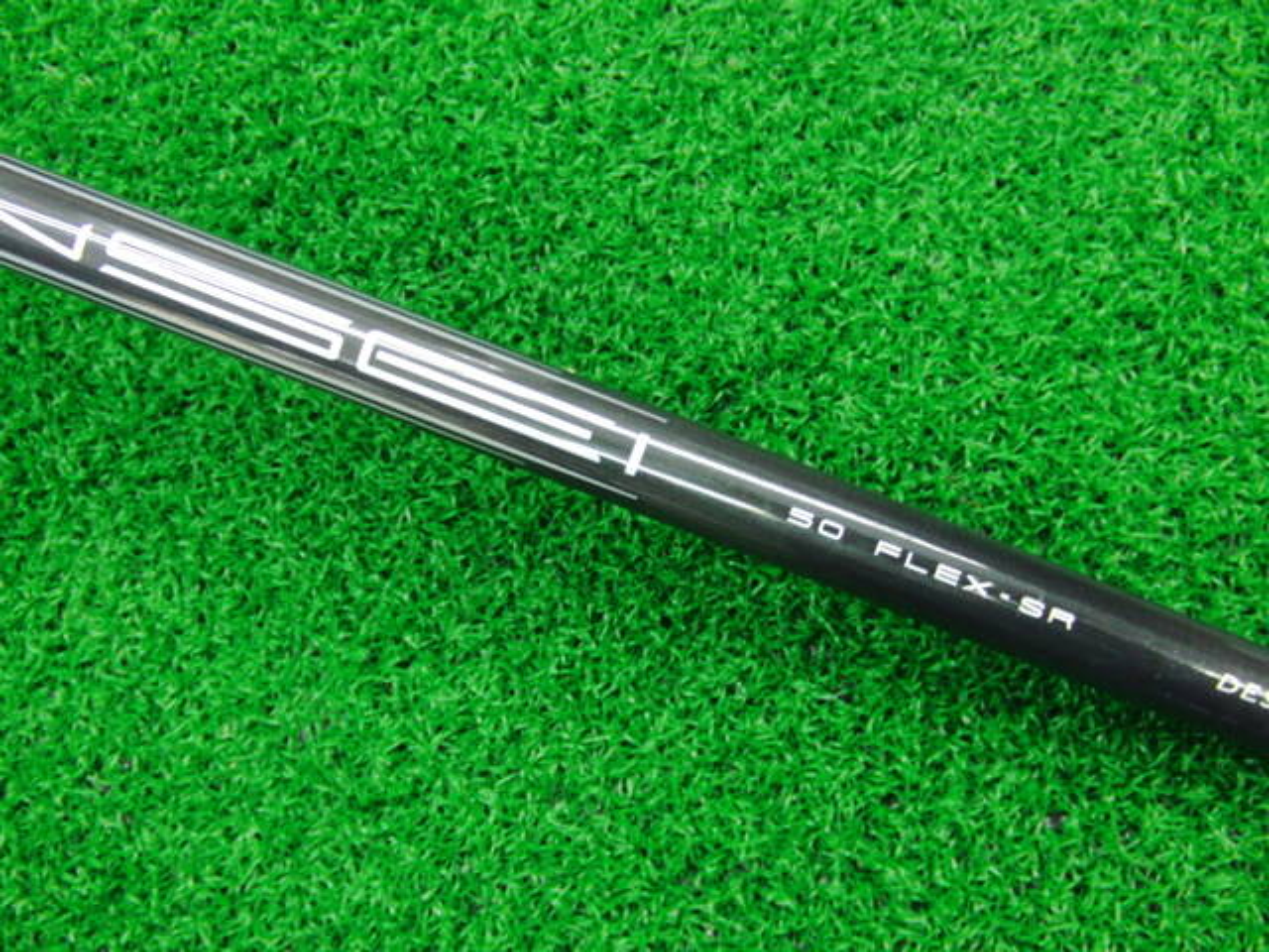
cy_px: 476
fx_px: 1356
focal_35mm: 37
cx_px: 634
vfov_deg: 38.7
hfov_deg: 50.1
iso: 400
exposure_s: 1/25
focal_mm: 6.42
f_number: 3.6
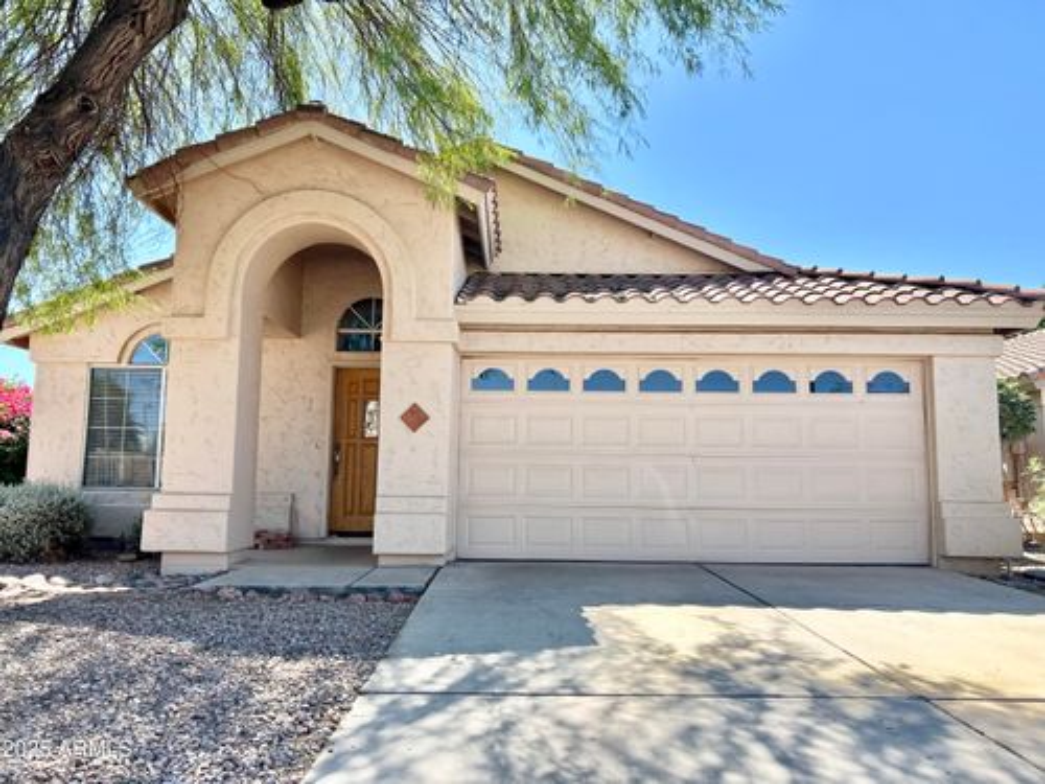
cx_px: 522
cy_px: 392
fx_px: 785
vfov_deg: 53.1
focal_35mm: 26
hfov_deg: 67.3
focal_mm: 5.7
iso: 50
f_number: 1.5
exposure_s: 1/2165
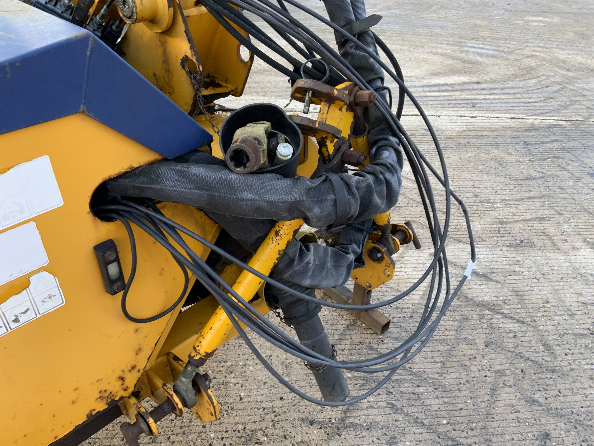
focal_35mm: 29
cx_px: 297
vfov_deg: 48.2
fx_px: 498
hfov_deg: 61.7
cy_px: 223
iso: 25
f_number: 1.8
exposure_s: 1/122
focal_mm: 3
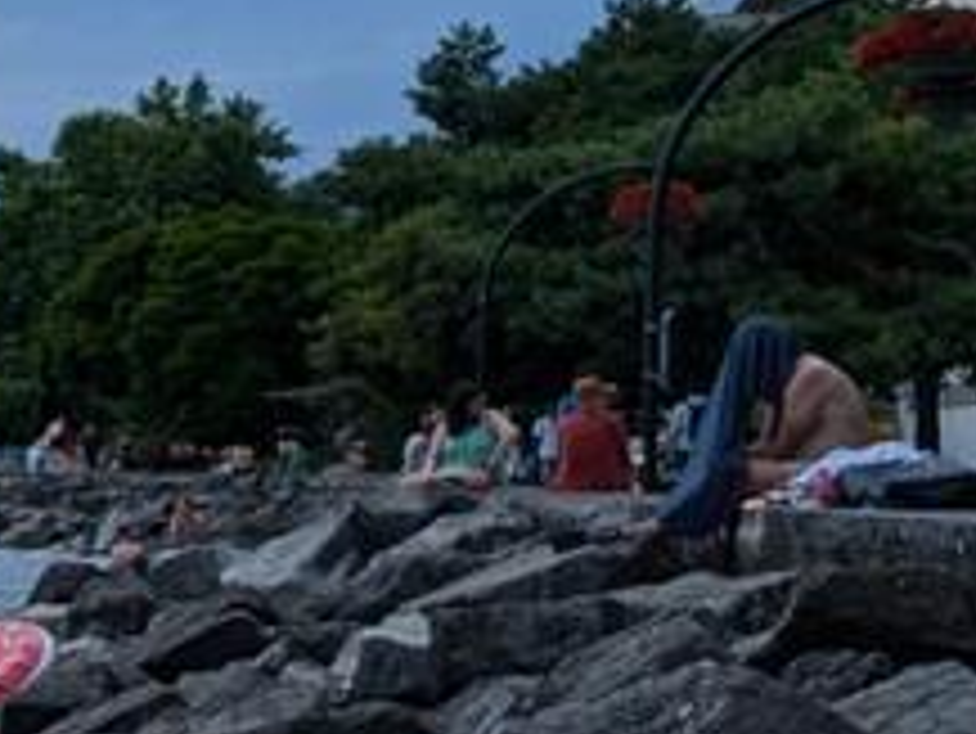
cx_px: -1205
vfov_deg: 13.0
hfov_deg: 13.6
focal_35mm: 114
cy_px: 464
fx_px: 3216
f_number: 1.68
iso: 20
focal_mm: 6.9
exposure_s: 1/2174
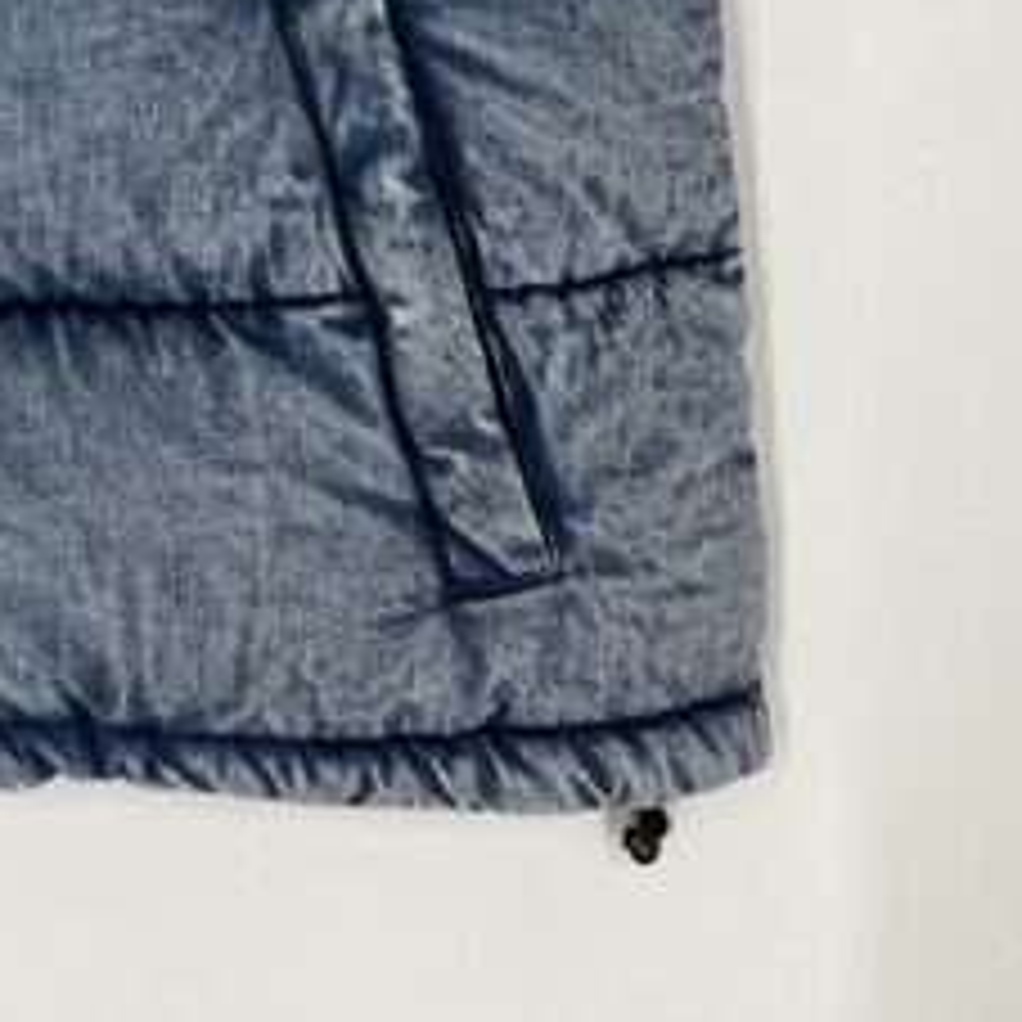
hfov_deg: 20.0
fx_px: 2706
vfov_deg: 19.0
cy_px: -473
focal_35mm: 81
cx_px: -216
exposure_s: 1/100
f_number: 1.6
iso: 125
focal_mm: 5.1
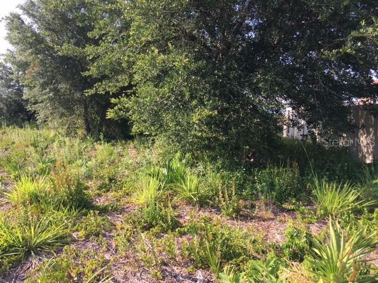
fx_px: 317
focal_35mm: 29
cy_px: 142
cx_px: 189
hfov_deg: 61.7
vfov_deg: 48.2
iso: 25
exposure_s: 1/481
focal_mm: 4.15
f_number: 2.2
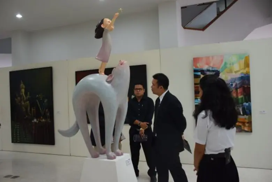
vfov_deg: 43.6
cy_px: 91
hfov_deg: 61.9
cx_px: 136
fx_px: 227
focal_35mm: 30
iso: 720
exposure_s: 1/60
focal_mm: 20
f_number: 4
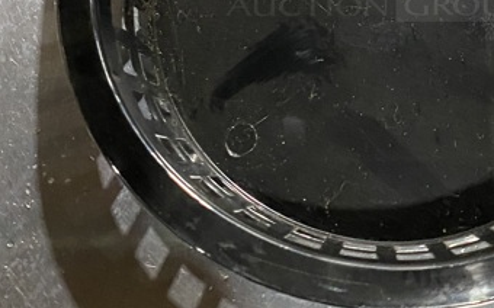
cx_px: 379
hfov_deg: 30.5
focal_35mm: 66
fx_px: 888
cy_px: -54
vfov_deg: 18.7
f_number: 1.8
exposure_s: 1/60
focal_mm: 4.25
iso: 500
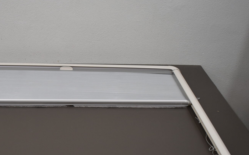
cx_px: 51
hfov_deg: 36.3
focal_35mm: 54
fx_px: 366
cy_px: 98
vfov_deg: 23.9
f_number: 4.5
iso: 400
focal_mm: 18
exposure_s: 1/250
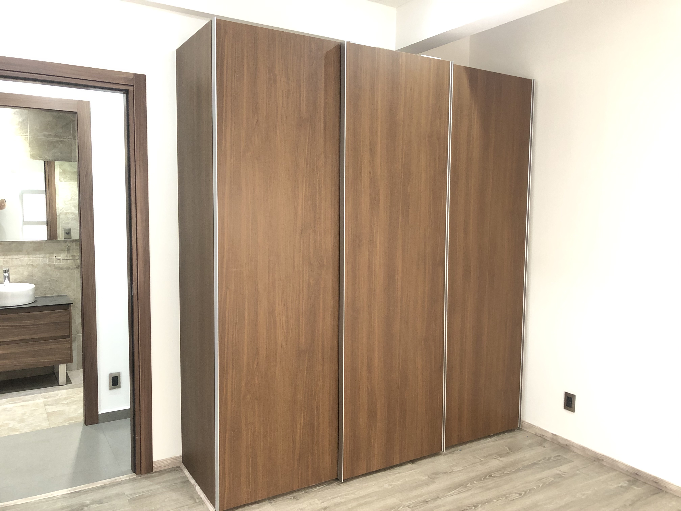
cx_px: 340
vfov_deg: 49.7
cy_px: 256
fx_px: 551
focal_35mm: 28
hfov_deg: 63.4
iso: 100
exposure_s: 1/13
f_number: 1.8
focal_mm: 4
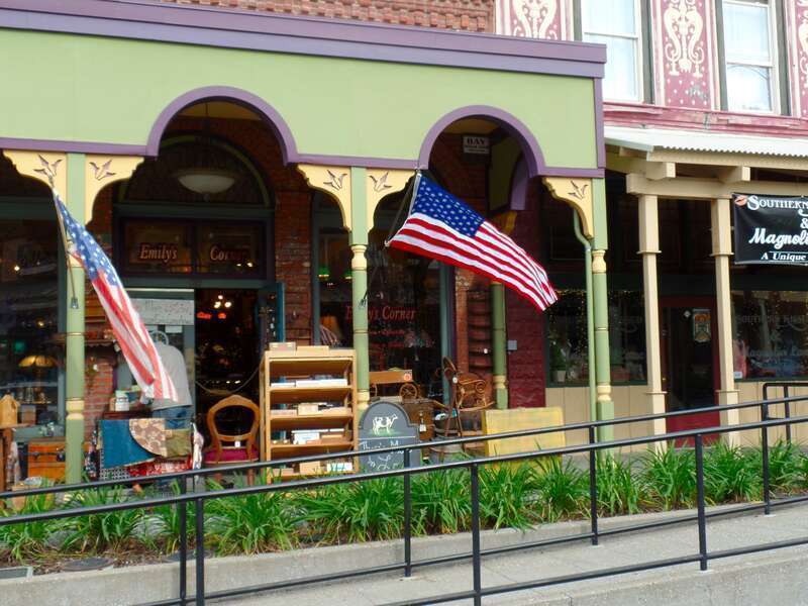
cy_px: 303
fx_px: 980
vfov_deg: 34.3
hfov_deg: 44.8
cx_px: 404
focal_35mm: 42
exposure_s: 1/250
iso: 80
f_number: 3.6
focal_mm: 7.5
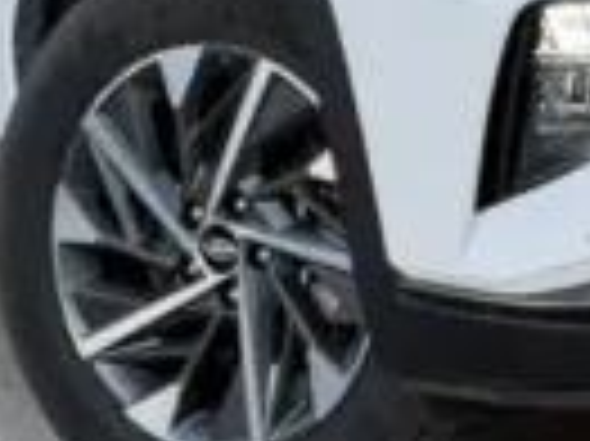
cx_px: 563
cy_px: -32
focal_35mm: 117
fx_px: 1992
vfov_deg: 12.4
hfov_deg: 16.6
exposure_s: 1/278
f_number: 1.78
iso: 80
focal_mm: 6.76
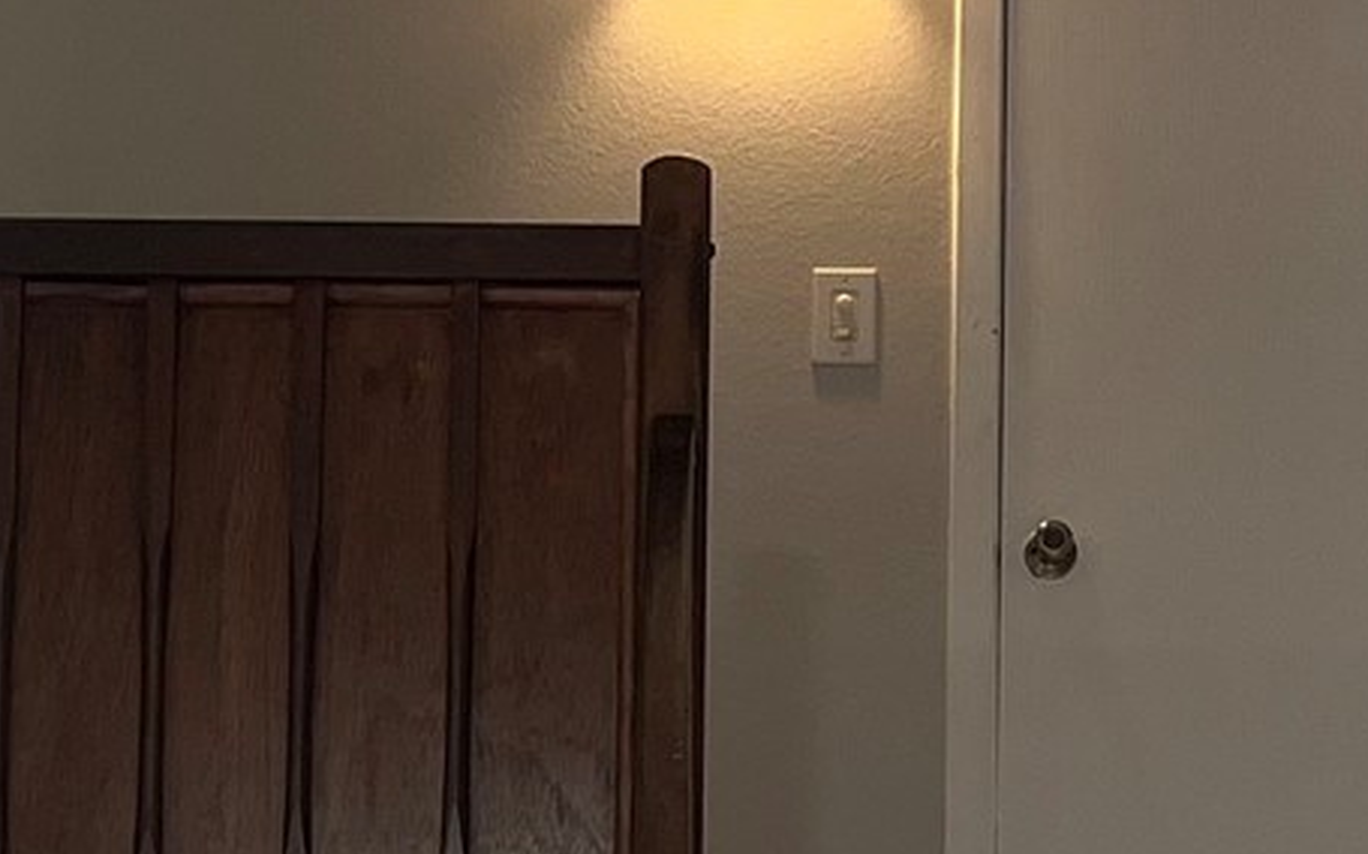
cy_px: 1843
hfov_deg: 16.8
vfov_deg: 9.7
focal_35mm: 124
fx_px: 4621
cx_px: 592
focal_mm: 5.1
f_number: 1.6
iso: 100
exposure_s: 1/121
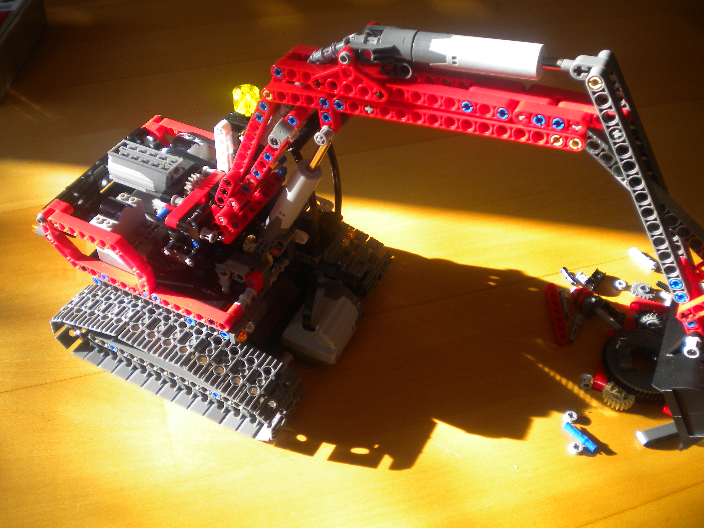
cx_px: 352
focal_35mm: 35
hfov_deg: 52.6
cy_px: 264
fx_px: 712
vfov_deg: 40.7
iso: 80
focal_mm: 6.3
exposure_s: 1/112
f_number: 3.1
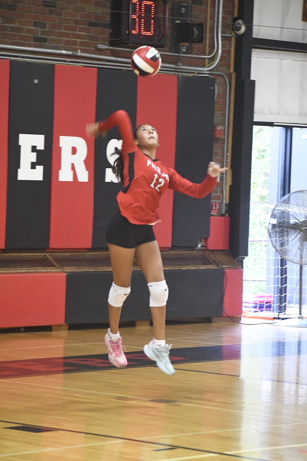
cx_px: 154
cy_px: 230
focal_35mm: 157
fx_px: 2008
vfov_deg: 13.1
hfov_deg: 8.7
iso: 8000
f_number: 4.8
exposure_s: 1/160
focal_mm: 105
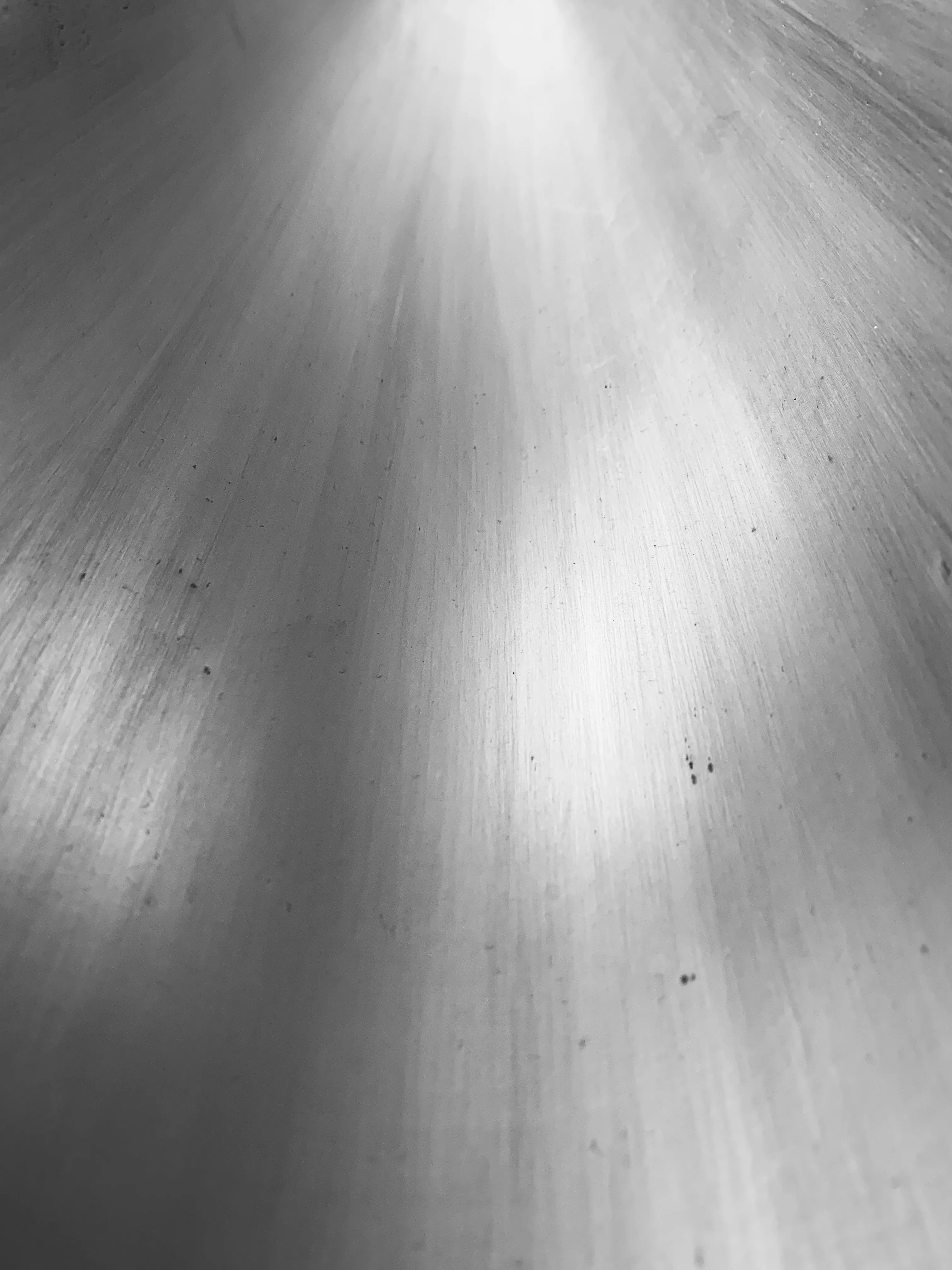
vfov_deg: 67.3
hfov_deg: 53.1
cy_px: 635
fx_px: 953
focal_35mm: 26
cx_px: 476
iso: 64
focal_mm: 4.25
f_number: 1.8
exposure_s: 1/50
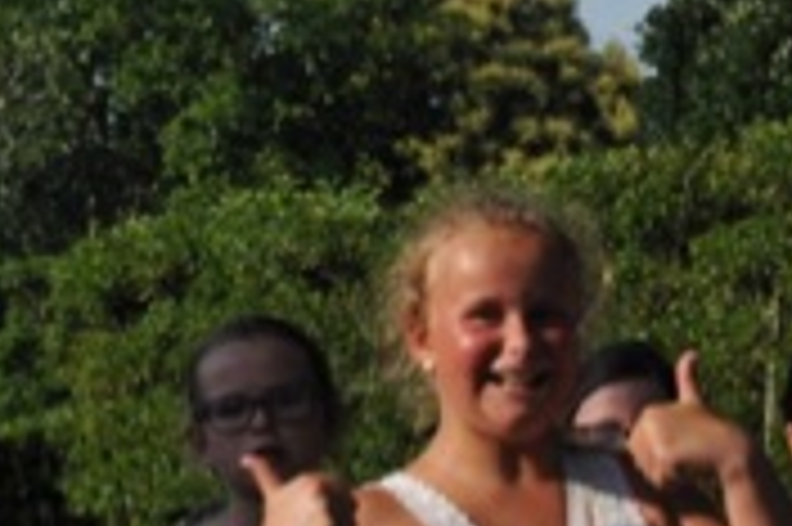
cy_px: 546
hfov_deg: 5.0
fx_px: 8967
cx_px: -40
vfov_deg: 3.4
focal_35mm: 408
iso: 2000
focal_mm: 120
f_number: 18
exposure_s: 1/1250
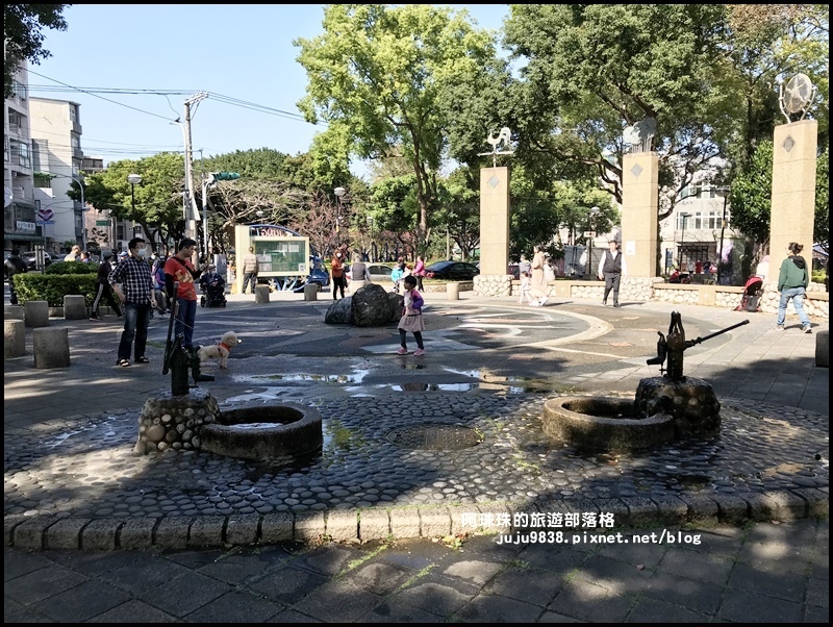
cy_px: 314
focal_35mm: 28
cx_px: 416
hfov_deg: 63.4
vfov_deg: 49.8
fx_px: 675
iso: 20
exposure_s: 1/1076
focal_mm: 3.99
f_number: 1.8
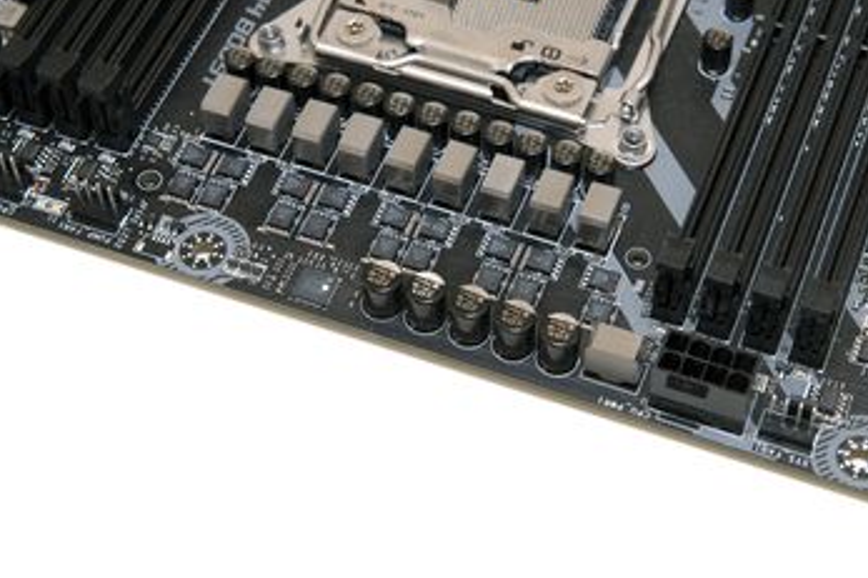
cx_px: 498
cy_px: 268
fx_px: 2434
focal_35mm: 101
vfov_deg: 13.5
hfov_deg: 20.2
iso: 50
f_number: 11
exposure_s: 1
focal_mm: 70
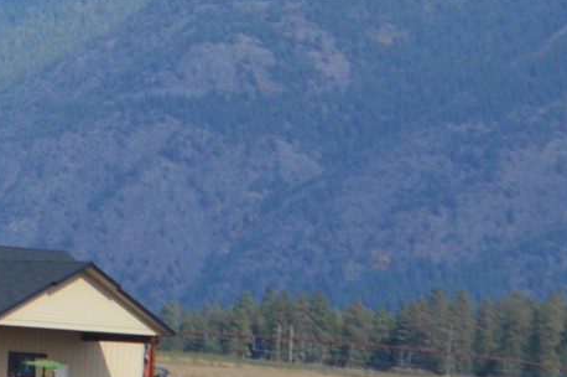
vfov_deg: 4.0
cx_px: -115
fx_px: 5379
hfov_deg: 6.0
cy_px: 95
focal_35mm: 342
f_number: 8
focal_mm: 48
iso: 100
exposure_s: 1/250
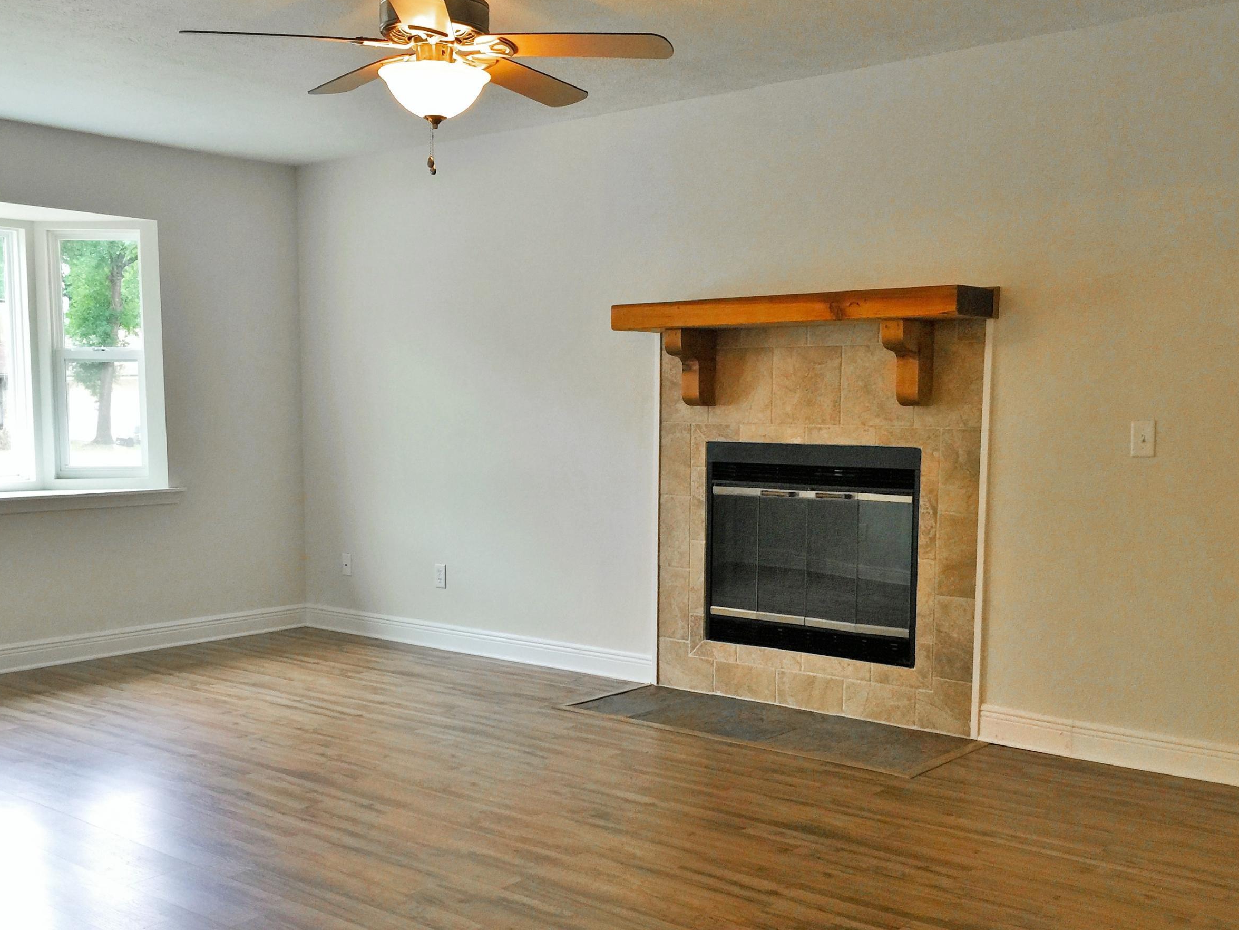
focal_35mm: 37
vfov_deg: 38.5
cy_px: 554
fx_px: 1325
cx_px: 598
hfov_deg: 50.1
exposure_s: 1/30
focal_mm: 4.15
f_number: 2.2
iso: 40
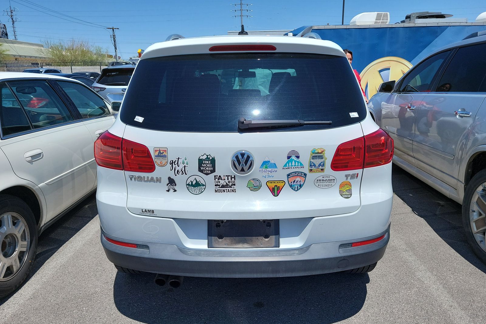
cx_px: 243
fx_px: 337
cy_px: 163
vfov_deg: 51.3
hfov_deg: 71.5
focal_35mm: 25
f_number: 1.8
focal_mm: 6.7
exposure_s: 1/1550
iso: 50
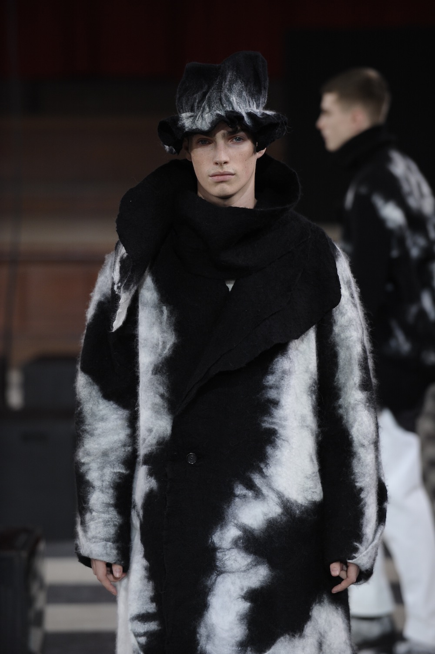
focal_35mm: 200
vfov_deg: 10.3
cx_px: 218
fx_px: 3630
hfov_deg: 6.9
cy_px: 327
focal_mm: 200
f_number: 3.5
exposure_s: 1/500
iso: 1000
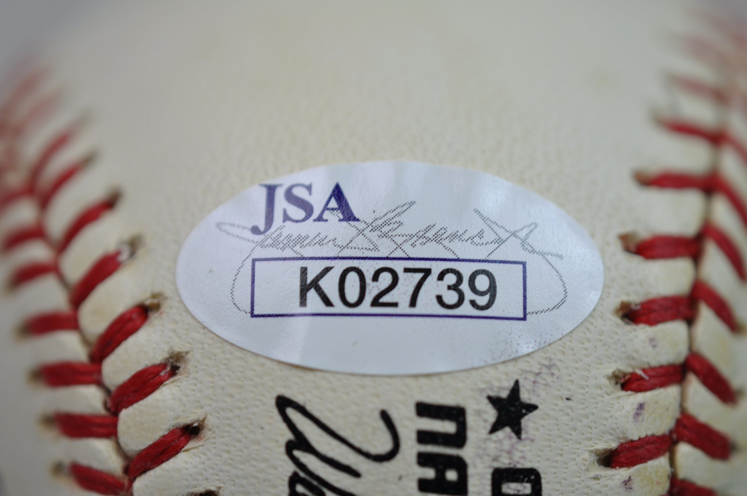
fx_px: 1243
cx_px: 374
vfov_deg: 22.6
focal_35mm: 60
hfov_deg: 33.4
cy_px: 248
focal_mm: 40
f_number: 4.5
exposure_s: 1/80
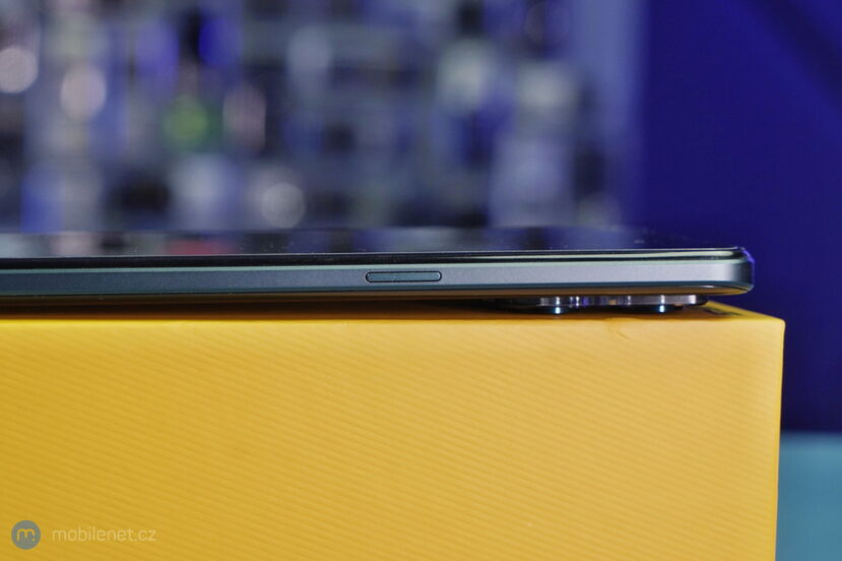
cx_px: 421
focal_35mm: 70
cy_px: 280
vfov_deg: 19.4
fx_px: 1636
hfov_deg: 28.9
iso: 800
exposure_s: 1/125
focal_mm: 70
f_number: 7.1
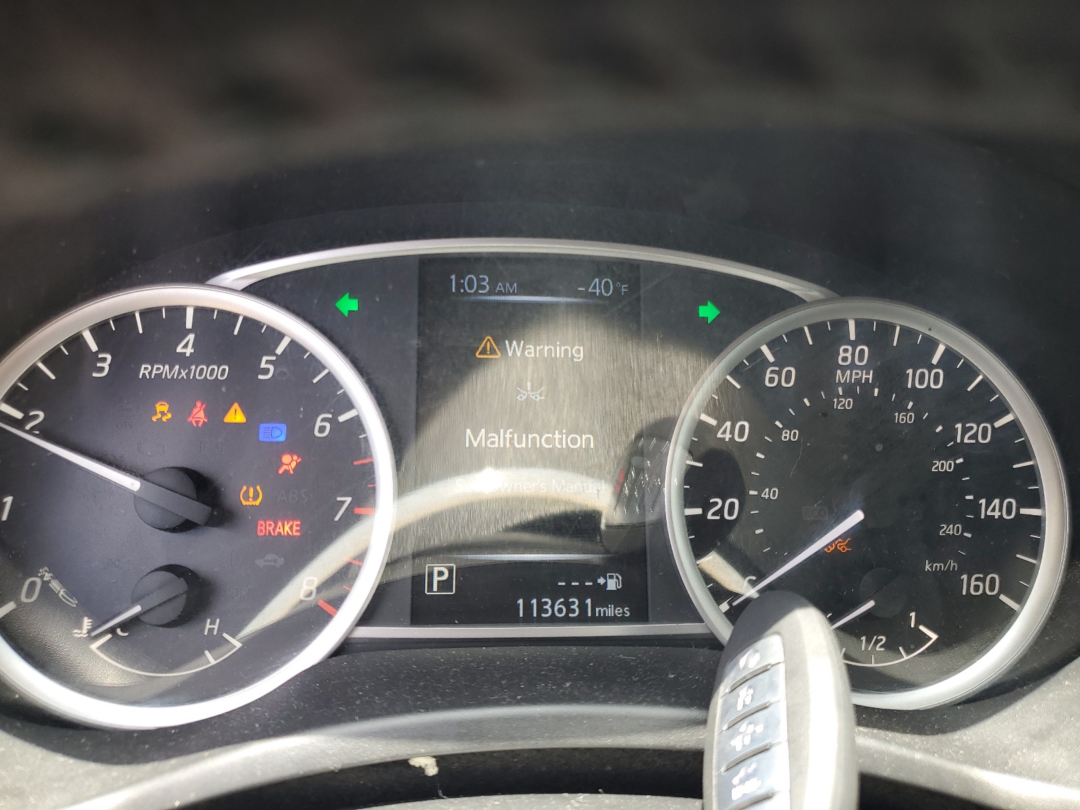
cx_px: 540
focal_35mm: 26
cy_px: 405
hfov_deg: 67.3
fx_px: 811
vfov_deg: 53.1
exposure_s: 1/152
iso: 50
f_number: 1.5
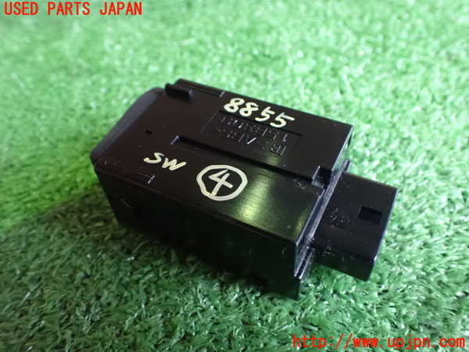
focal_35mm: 30
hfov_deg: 60.0
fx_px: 406
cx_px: 234
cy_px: 176
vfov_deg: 46.8
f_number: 2.3
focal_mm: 5.4
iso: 1600
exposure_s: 1/25
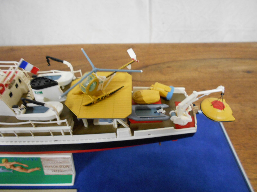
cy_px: 96
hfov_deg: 67.3
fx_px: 193
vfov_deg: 53.1
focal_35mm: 26
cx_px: 128
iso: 450
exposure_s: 1/8
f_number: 3.2
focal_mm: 4.6
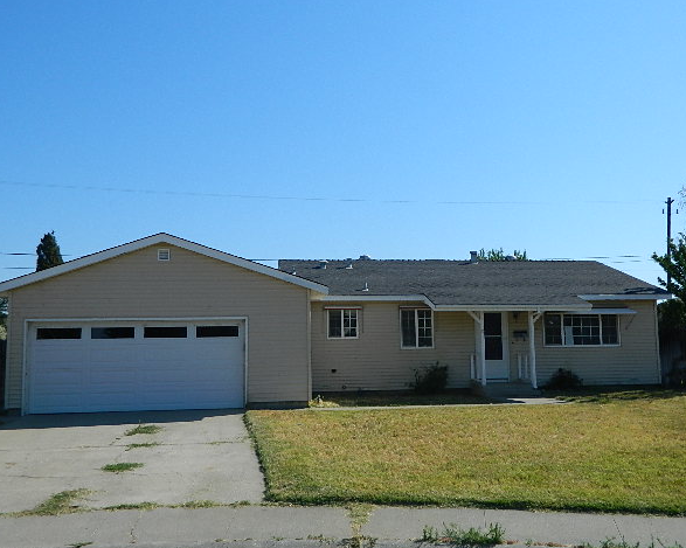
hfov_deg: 54.2
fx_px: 670
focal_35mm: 33
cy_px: 276
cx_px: 344
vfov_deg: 44.5
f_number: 9.1
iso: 80
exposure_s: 1/200
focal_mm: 5.6
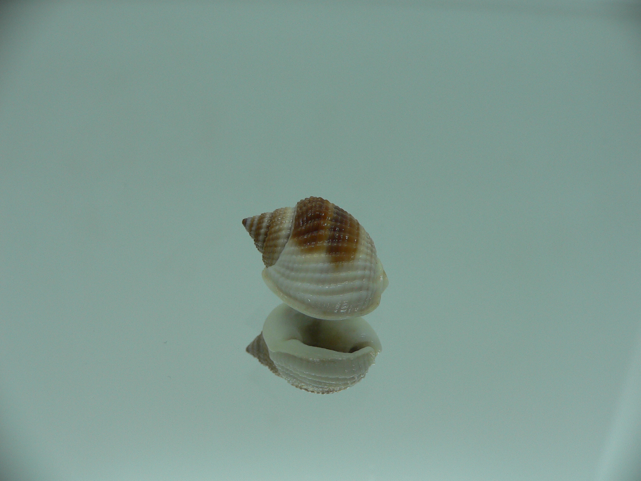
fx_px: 648
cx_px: 320
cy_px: 240
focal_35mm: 35
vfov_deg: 40.7
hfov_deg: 52.6
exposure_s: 1/80
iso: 80
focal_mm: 4.6
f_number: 2.8
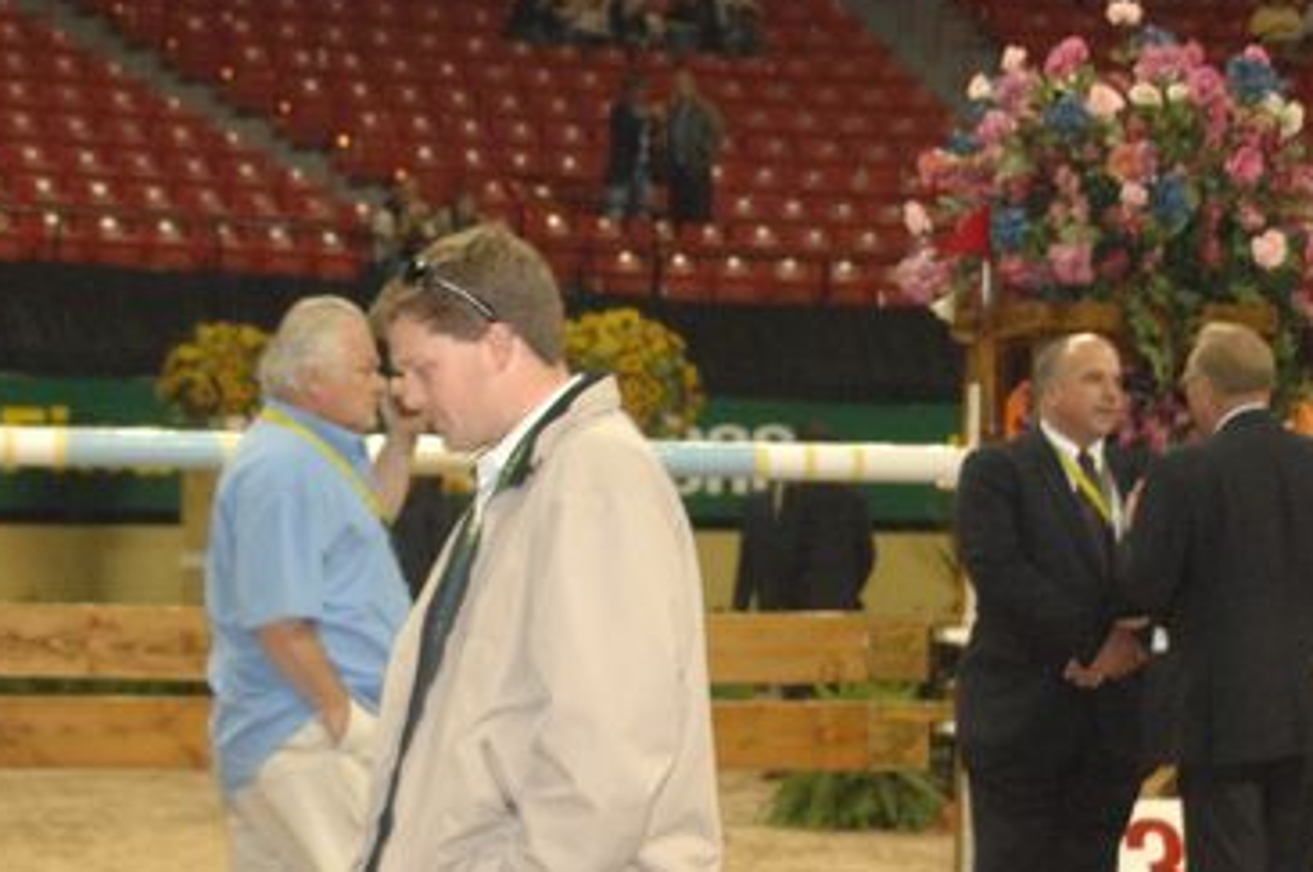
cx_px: 524
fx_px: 4589
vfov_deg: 10.8
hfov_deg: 16.3
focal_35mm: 126
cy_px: 623
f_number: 4.2
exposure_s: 1/250
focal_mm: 48
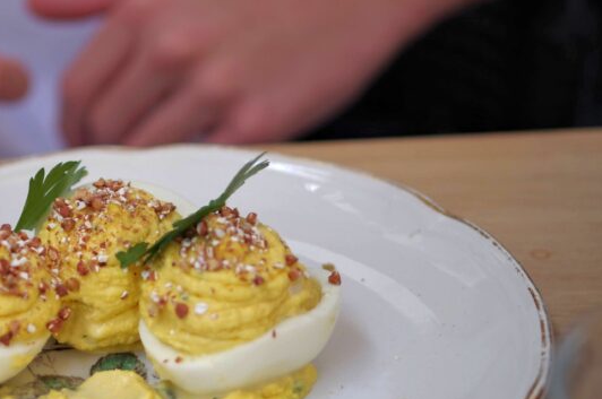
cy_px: 272
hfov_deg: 20.2
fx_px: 1670
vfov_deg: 13.6
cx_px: 100
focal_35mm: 100
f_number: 2.4
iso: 100
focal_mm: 35
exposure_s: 1/125
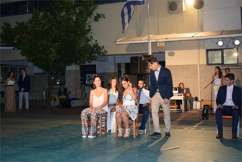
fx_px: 343
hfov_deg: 38.9
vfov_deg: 26.5
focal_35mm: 51
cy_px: 81
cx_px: 121
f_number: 4.5
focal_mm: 34
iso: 800
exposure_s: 1/60
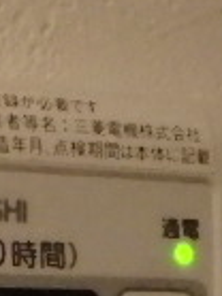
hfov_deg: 14.4
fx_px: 831
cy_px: 483
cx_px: -88
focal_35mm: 97
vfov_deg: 17.5
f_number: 3.5
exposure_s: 1/200
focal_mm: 3.7
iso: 3200
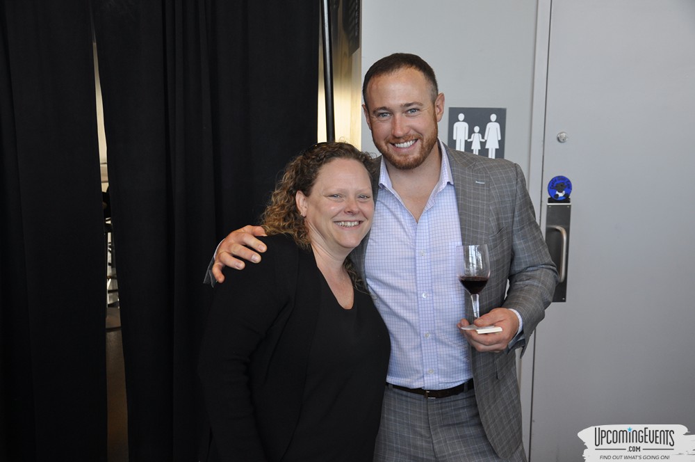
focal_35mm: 39
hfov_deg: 49.6
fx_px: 752
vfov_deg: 34.1
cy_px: 231
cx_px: 348
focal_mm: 26
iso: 400
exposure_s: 1/60
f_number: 5
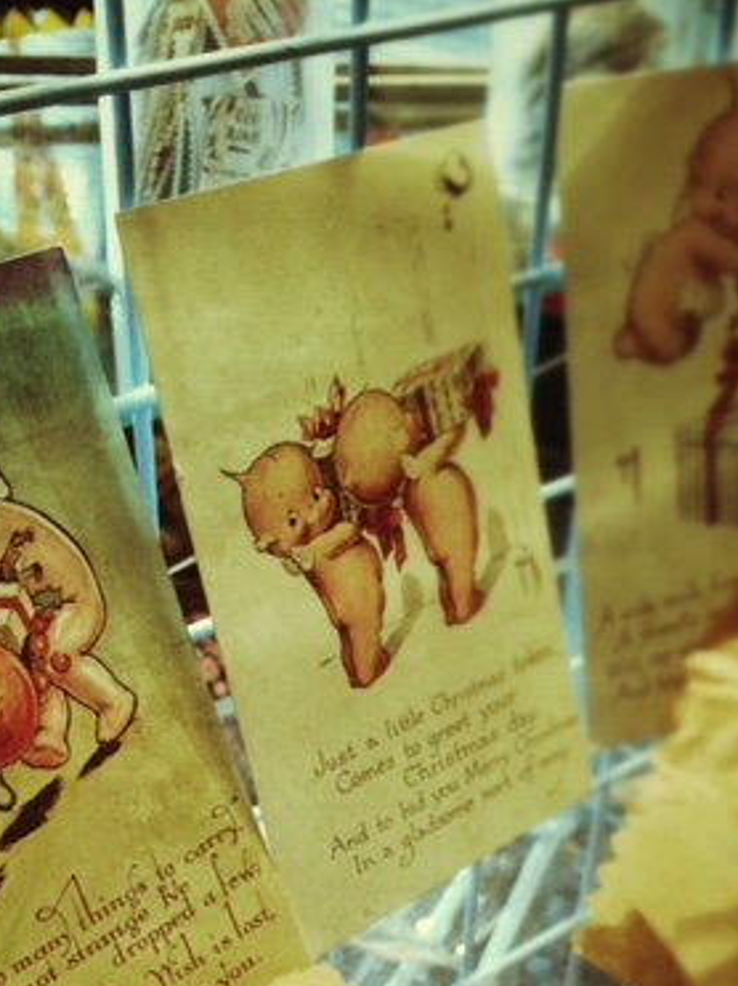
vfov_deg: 36.3
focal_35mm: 50
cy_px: 845
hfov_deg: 28.6
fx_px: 1422
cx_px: 175
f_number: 2.2
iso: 250
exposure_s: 1/15
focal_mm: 4.15
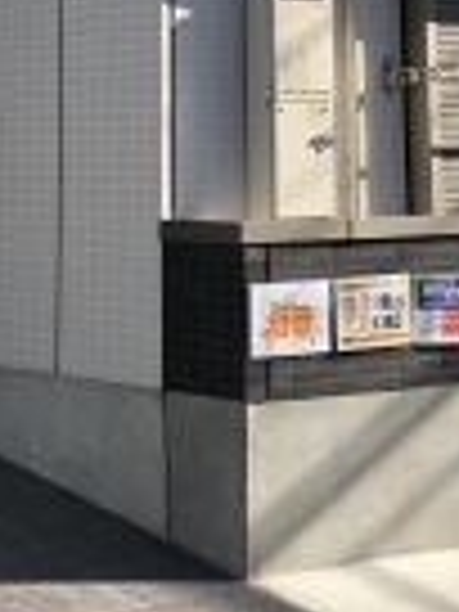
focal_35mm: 114
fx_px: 2015
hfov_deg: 13.0
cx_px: 232
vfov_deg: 15.7
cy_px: -342
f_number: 1.8
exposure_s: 1/1263
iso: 20
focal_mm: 3.99
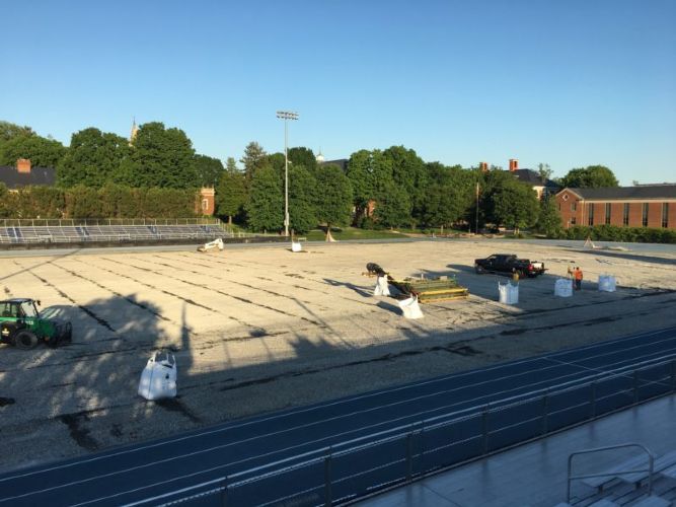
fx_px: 566
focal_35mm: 29
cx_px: 338
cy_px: 254
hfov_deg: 61.7
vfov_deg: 48.2
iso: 25
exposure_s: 1/810
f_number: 2.2
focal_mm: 4.15
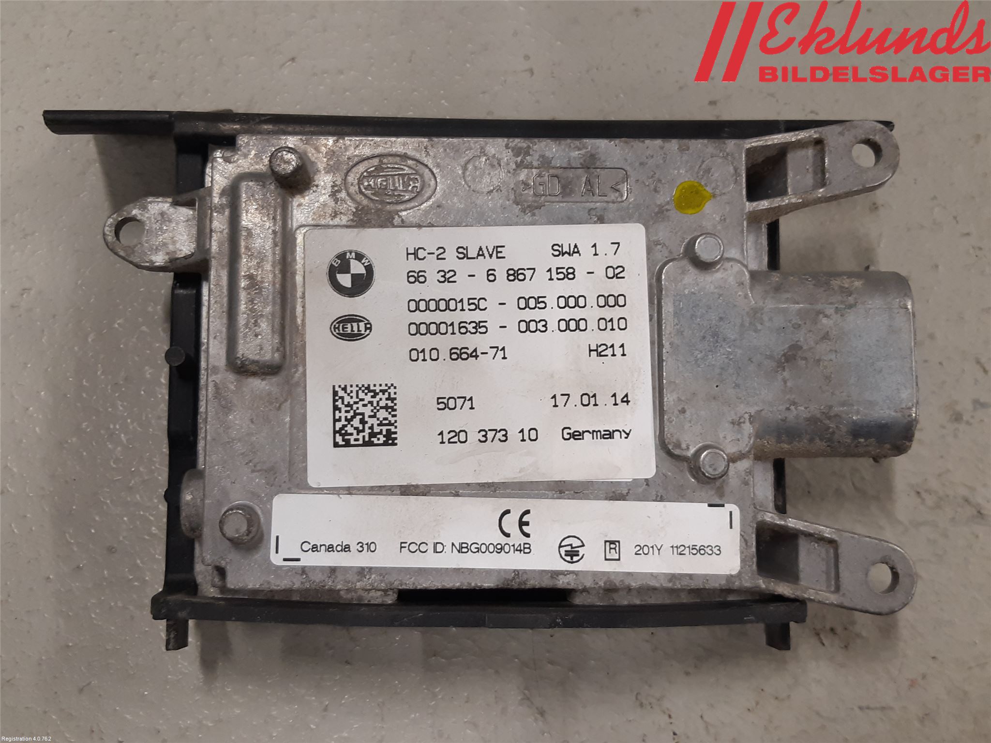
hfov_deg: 67.3
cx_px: 496
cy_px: 372
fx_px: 744
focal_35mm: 26
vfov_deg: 53.1
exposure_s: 1/50
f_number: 1.7
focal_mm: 3.93
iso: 100
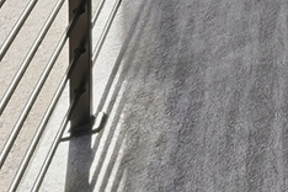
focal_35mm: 105
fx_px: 840
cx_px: 879
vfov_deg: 9.5
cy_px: -425
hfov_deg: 11.2
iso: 250
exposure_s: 1/1000
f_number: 10
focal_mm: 16
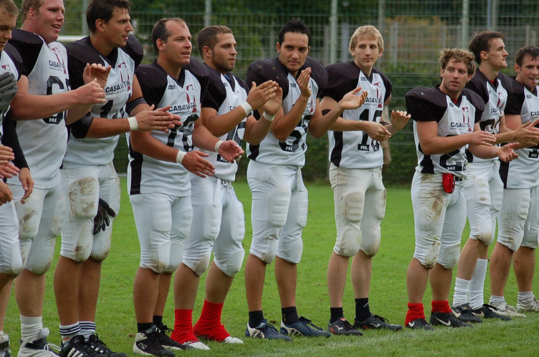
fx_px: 3138
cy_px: 176
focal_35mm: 210
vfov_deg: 6.5
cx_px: 295
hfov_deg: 9.8
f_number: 4.2
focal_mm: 120
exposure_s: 1/500
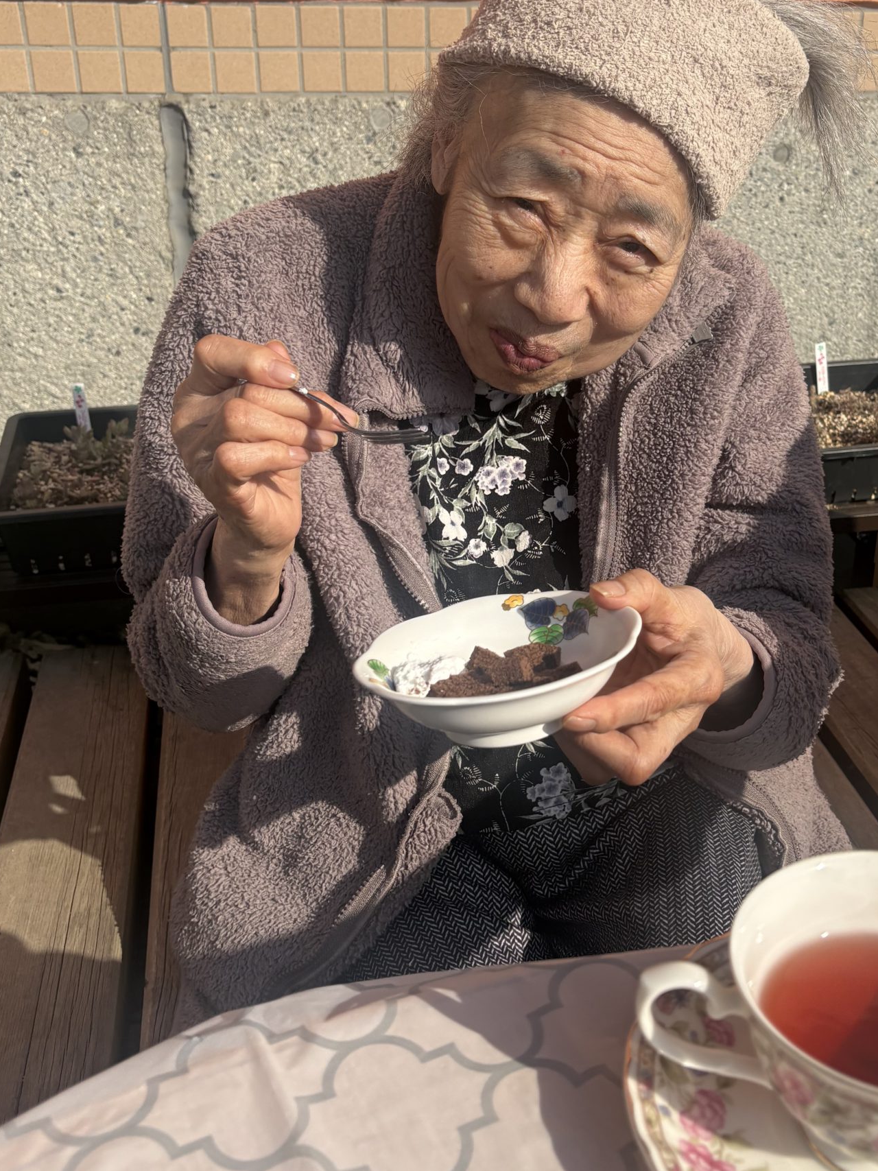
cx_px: 567
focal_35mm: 39
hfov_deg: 36.5
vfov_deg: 47.8
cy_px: 536
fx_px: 1319
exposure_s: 1/3831
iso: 50
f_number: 1.6
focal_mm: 5.96
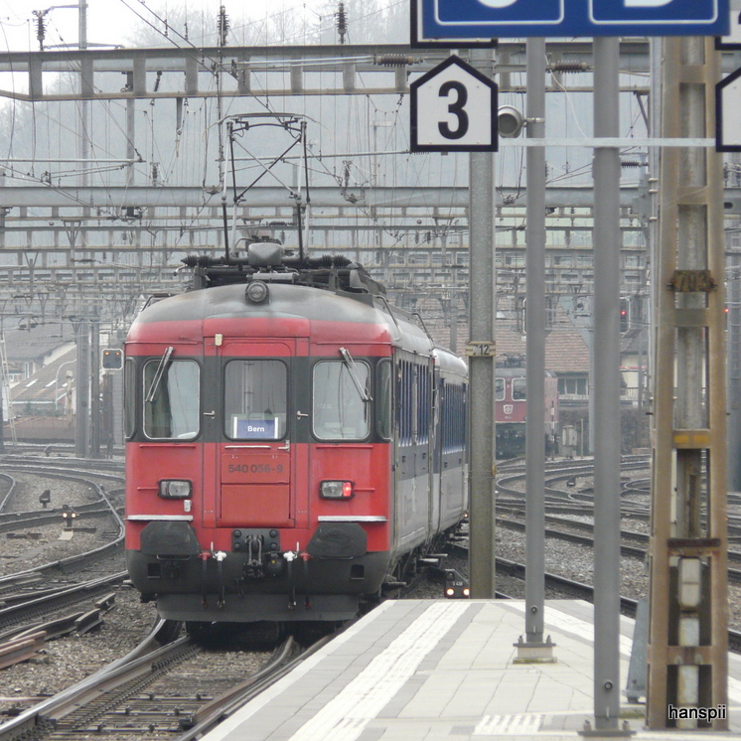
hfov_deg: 4.7
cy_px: 370
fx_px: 9009
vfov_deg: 4.7
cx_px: 253
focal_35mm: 372
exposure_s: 1/320
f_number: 4
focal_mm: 51.6
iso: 200
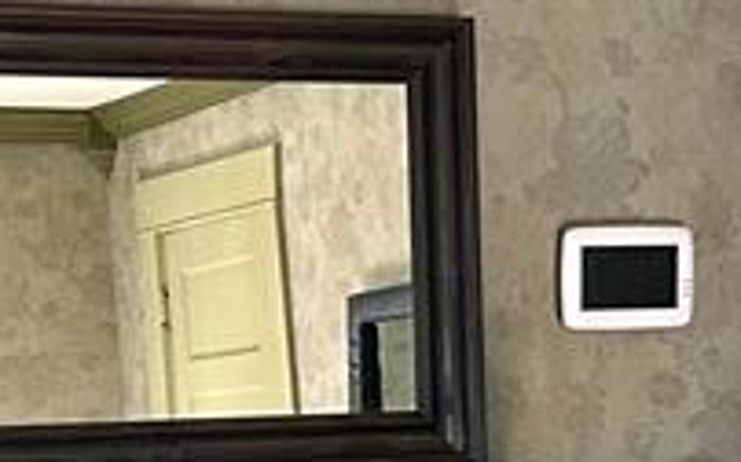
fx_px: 2826
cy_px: 502
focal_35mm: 140
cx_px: 341
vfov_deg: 9.3
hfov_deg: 14.9
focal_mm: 5.7
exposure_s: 1/60
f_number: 1.5
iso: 320
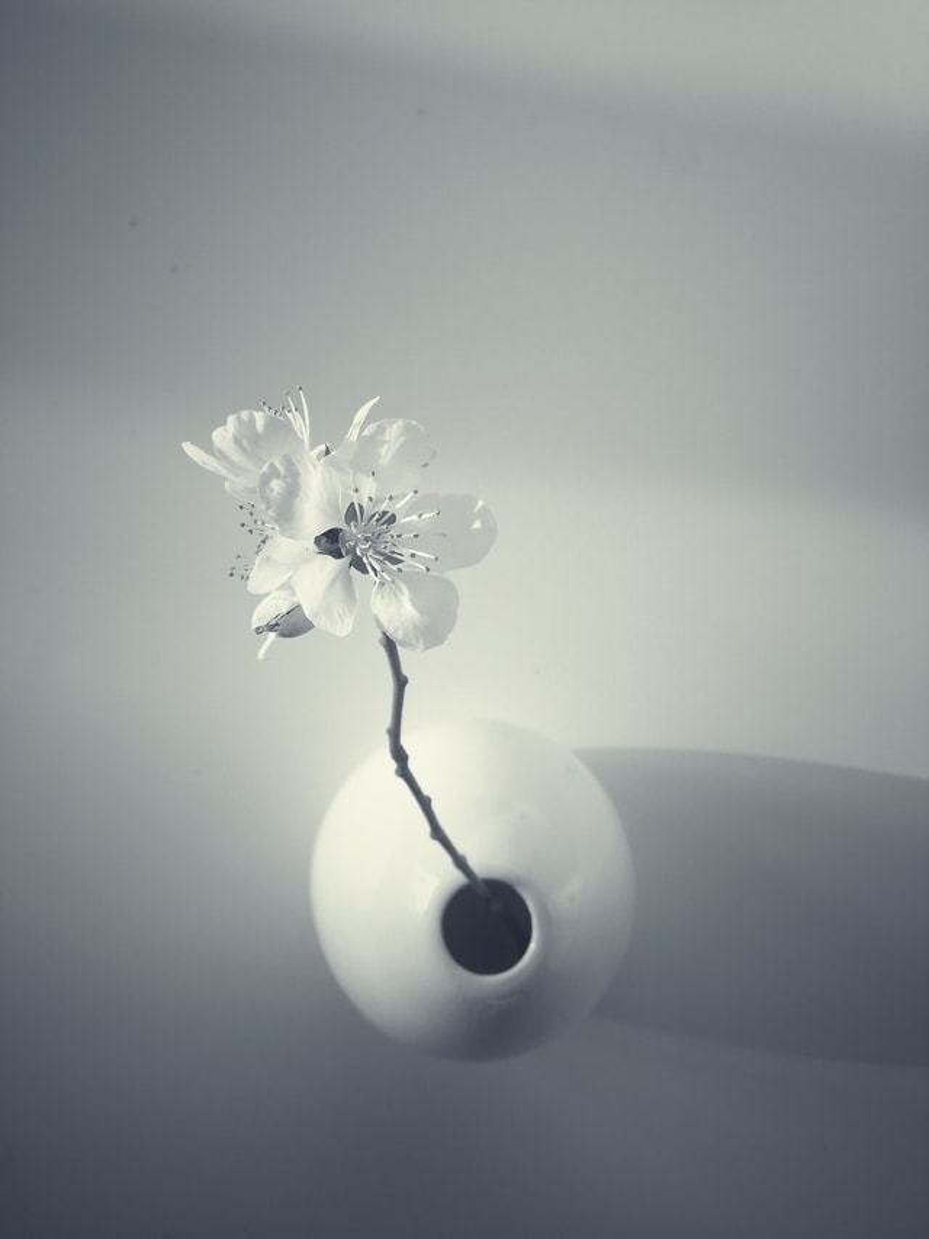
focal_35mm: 29
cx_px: 464
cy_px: 620
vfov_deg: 61.7
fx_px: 1037
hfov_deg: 48.2
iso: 32
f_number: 2.2
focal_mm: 4.15
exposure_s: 1/304
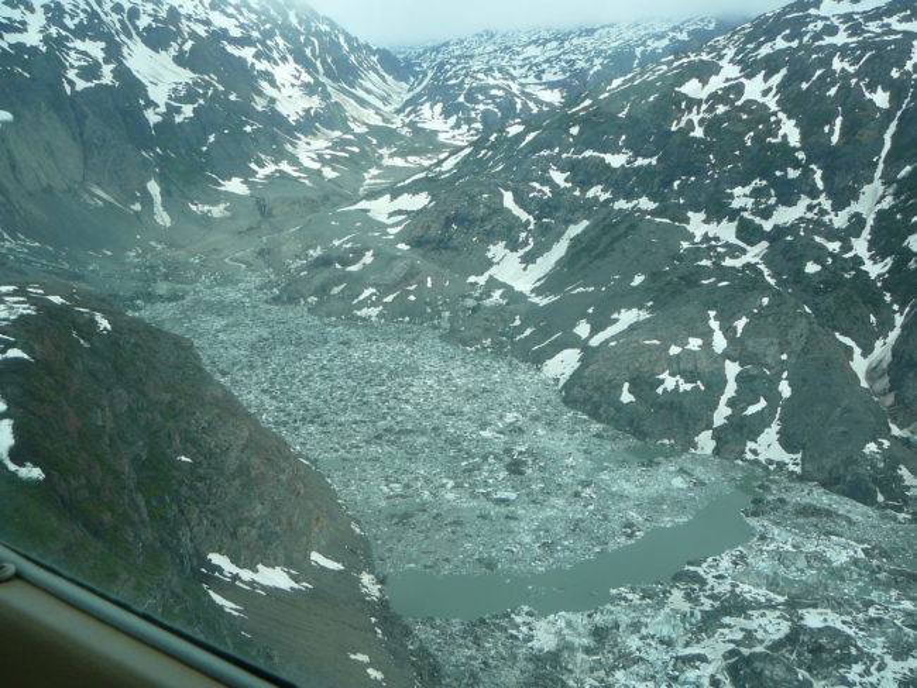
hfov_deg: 52.6
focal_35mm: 35
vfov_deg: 40.7
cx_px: 458
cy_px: 344
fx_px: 928
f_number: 5
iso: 80
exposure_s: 1/640
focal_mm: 5.2
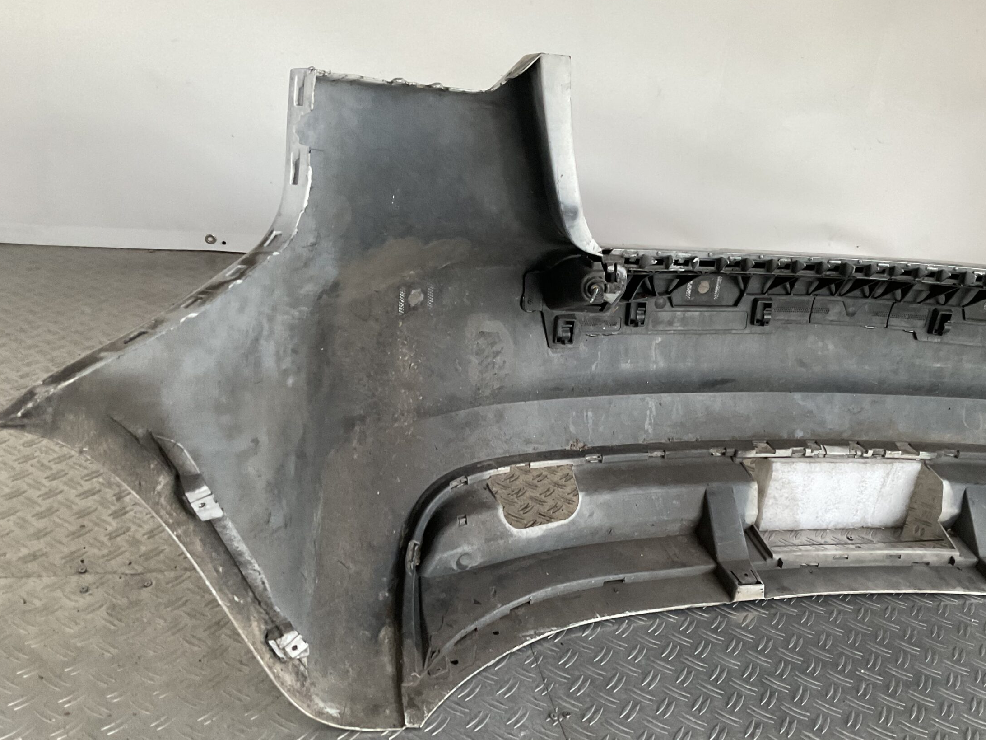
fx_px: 968
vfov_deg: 41.7
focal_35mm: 34
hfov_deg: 53.8
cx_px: 565
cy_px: 413
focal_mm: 3
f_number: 1.8
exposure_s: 1/60
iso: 200
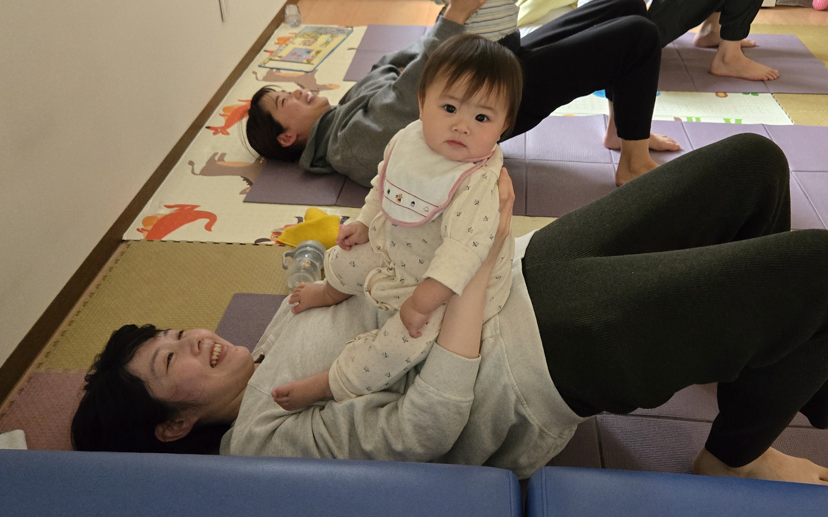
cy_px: 210
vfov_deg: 36.2
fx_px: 790
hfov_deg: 55.2
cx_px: 462
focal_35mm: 35
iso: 1250
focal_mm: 5.4
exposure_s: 1/100
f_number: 1.8
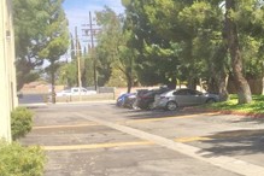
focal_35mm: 88
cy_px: 87
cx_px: 366
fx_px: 645
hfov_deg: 20.6
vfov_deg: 15.5
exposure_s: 1/898
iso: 32
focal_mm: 4.15
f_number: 2.2
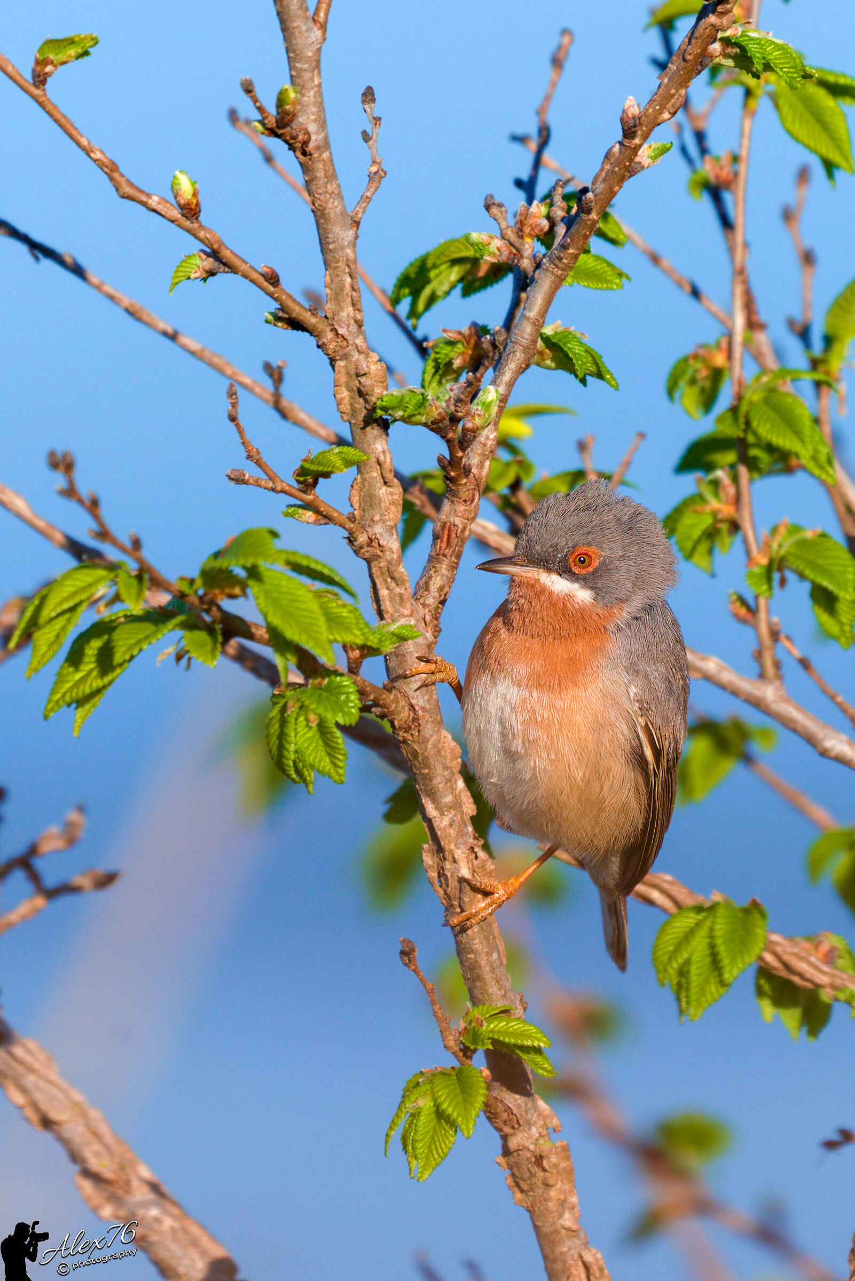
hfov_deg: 2.5
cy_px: 640
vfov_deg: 3.7
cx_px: 428
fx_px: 19940
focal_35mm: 560
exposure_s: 1/500
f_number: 8
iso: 200
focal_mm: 560
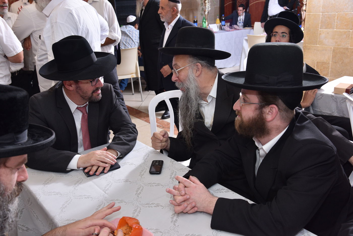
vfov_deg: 37.8
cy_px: 118
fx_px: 343
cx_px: 176
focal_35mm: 35
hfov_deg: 54.4
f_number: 6.3
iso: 800
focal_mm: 35
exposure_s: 1/160
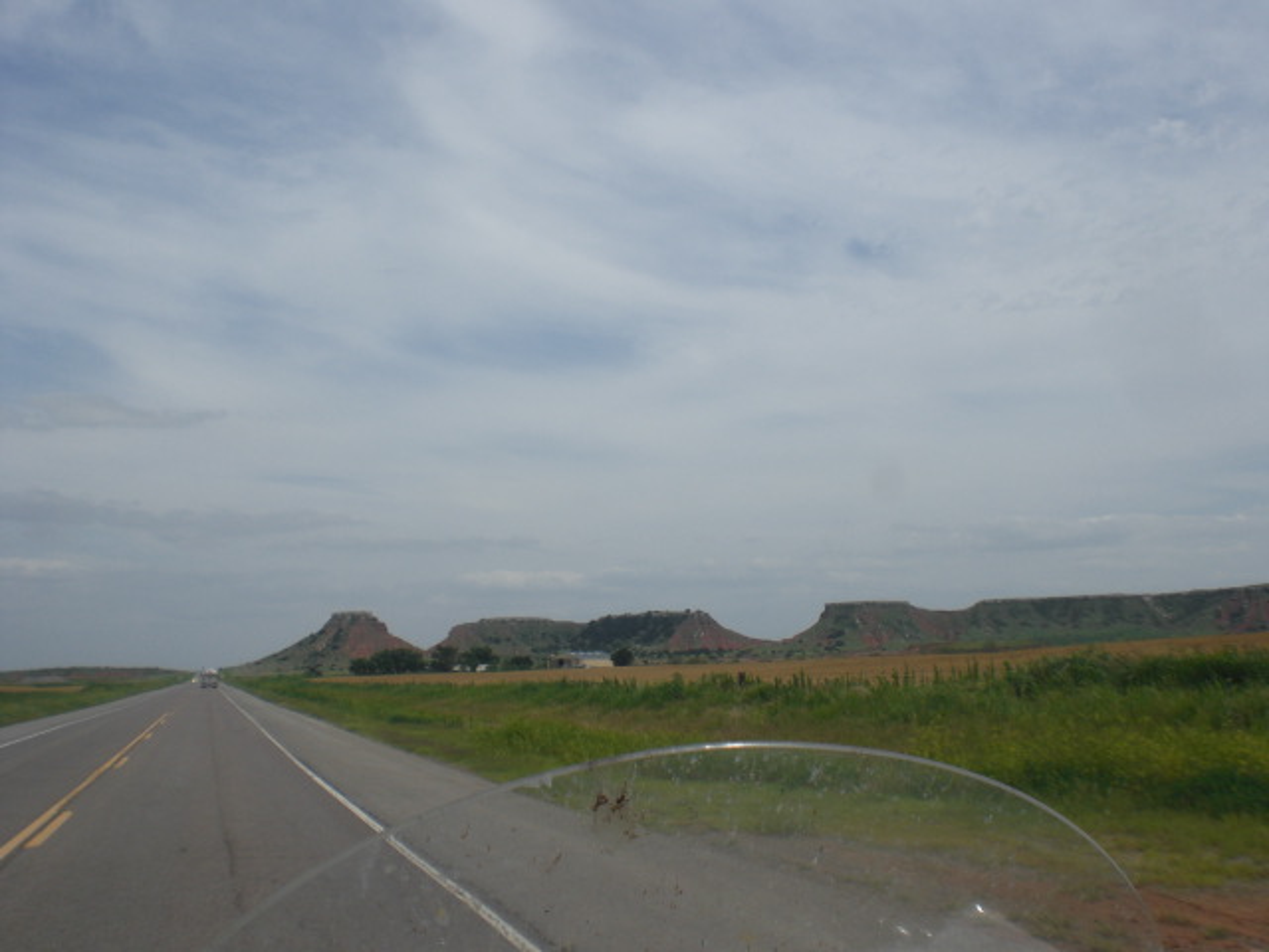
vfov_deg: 37.7
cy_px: 476
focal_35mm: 38
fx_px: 1393
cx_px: 634
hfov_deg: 49.0
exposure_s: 1/640
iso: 50
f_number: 4.4
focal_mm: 6.3
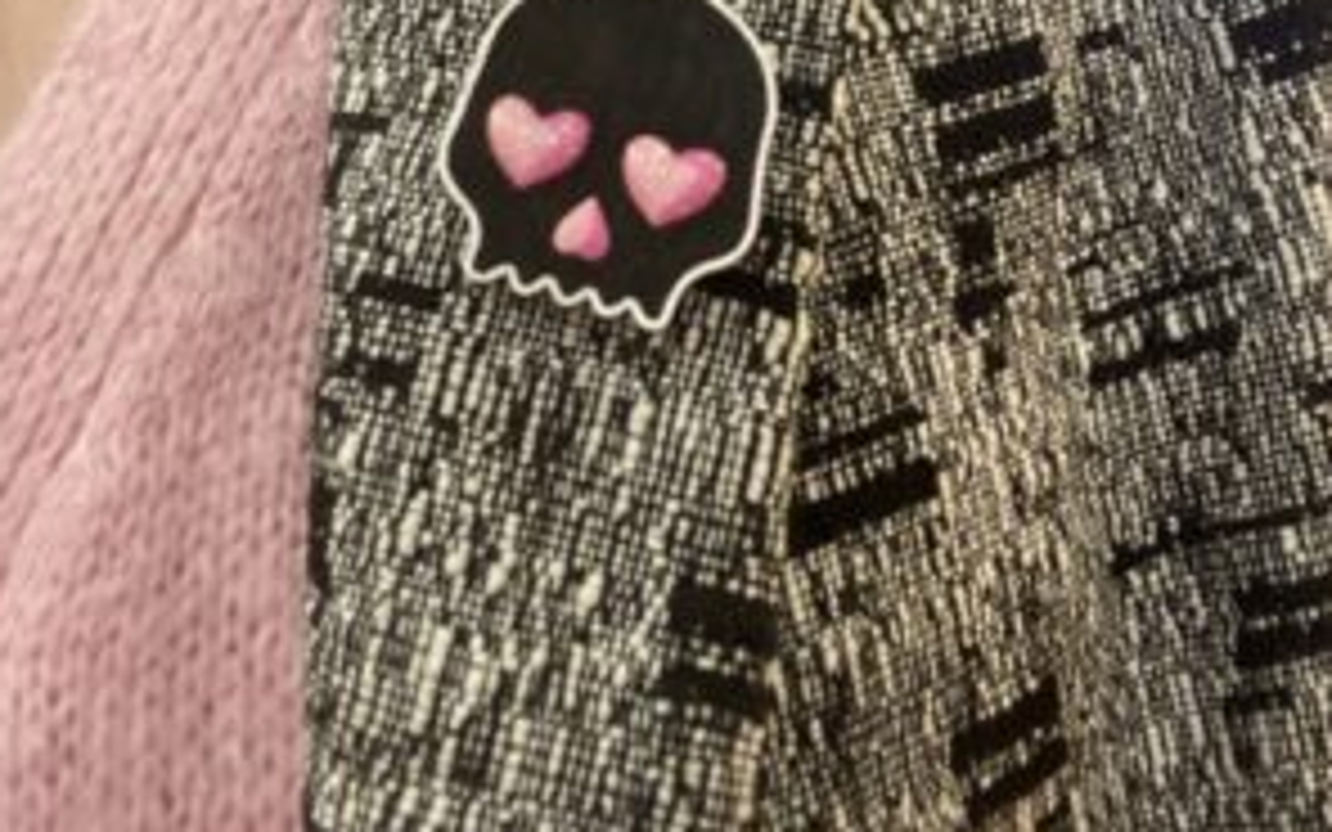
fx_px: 1561
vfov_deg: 28.1
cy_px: 4
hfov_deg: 46.2
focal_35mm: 43
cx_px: 662
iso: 250
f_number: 2.2
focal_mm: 2.71
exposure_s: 1/50
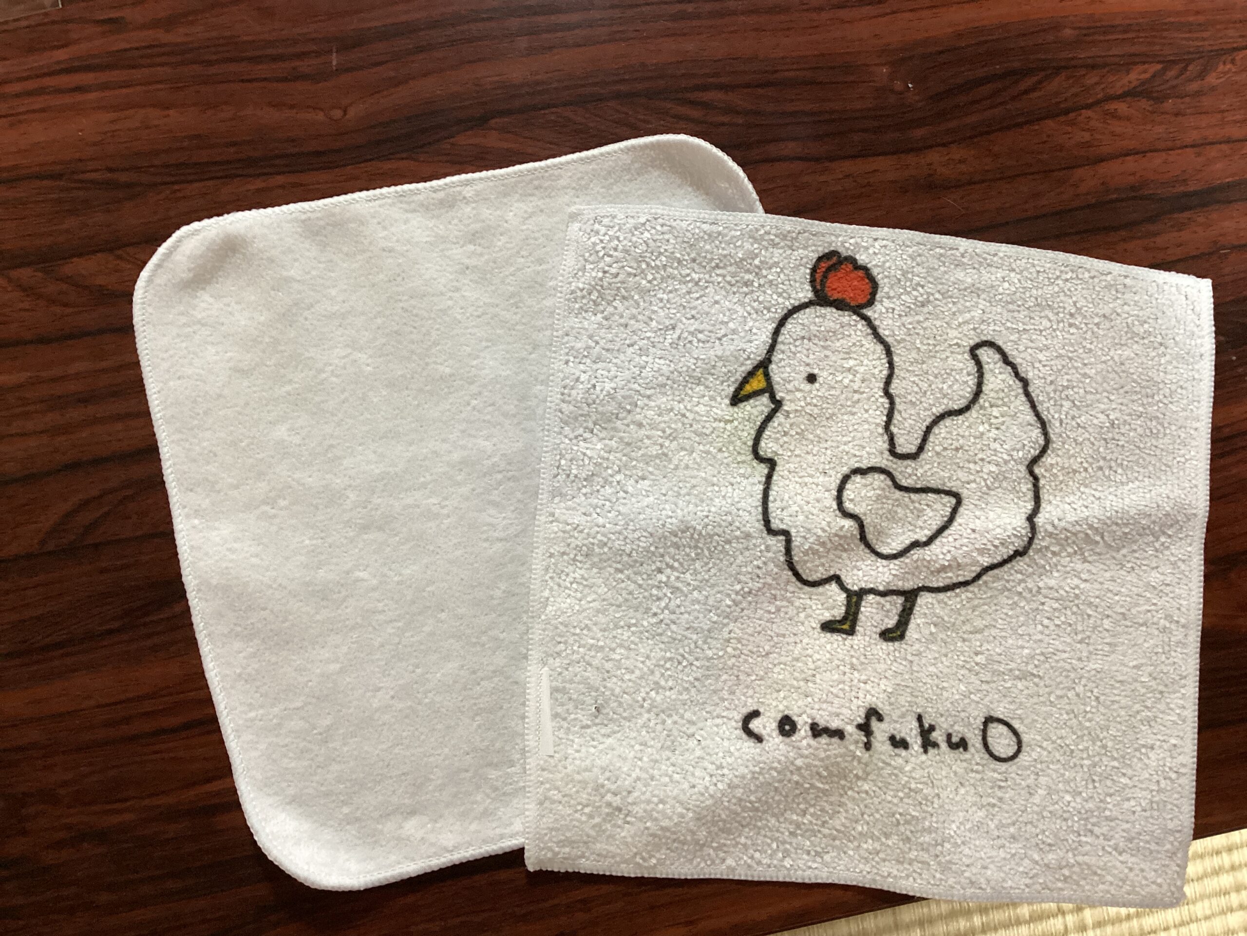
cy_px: 468
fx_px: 1117
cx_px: 624
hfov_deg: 58.4
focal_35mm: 31
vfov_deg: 45.4
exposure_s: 1/60
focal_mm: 3.3
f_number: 2.4
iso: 250
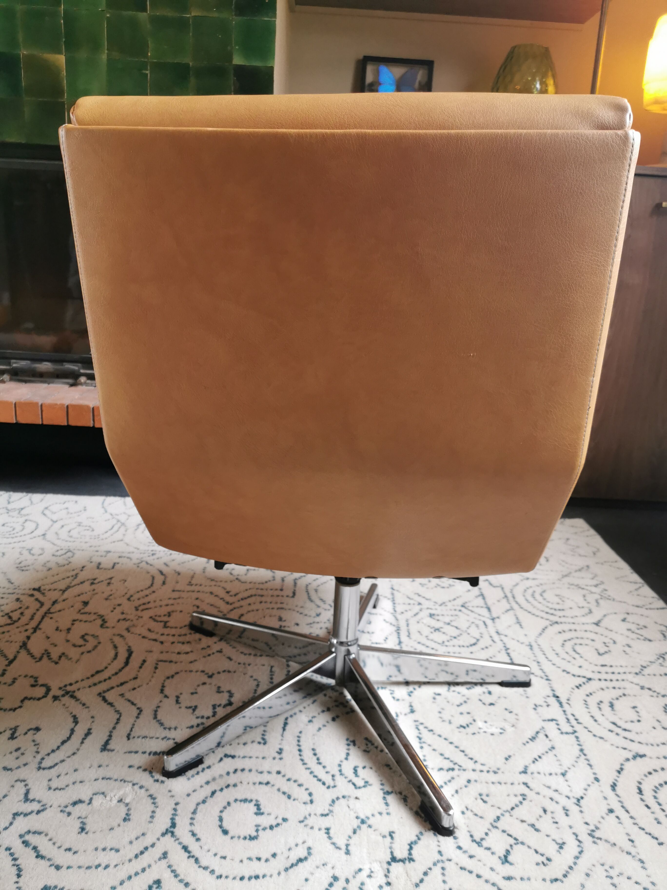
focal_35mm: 27
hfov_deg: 51.4
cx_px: 334
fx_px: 694
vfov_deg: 65.3
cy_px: 445
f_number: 1.6
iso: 160
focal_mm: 5.56
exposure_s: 1/120
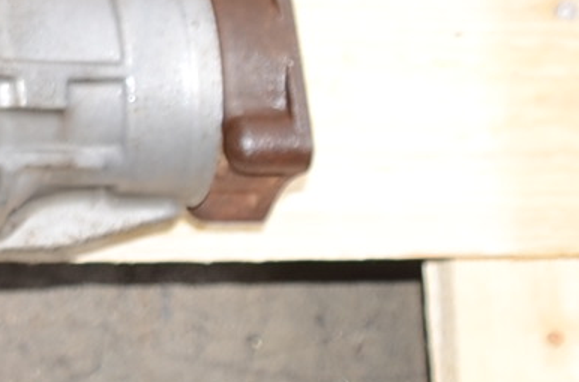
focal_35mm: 230
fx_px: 3689
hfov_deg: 8.0
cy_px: -700
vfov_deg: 5.6
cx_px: -978
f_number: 4.5
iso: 100
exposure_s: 1/100
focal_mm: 24
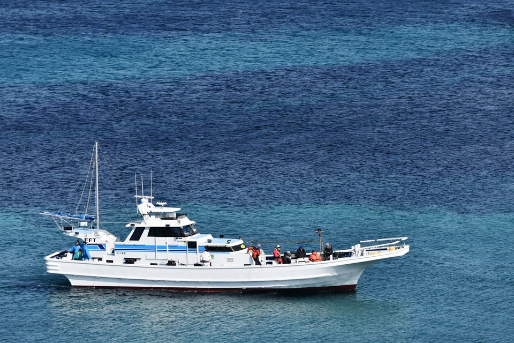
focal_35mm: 285
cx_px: 257
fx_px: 4069
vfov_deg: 4.8
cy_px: 172
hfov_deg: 7.2
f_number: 4.5
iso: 100
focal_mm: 190
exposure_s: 1/1600
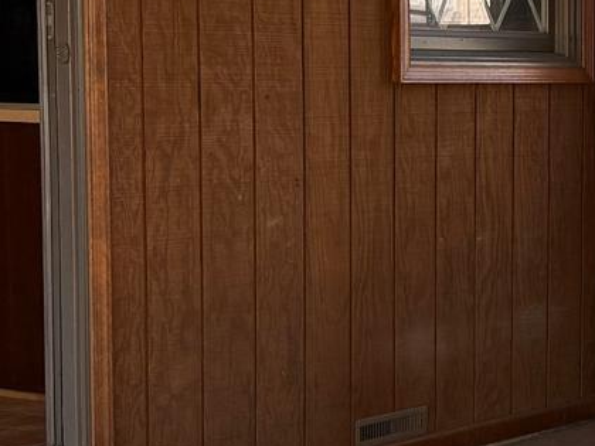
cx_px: 701
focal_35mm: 117
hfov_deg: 16.2
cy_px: 272
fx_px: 2011
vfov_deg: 12.7
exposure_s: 1/243
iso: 125
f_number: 1.78
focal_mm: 6.76
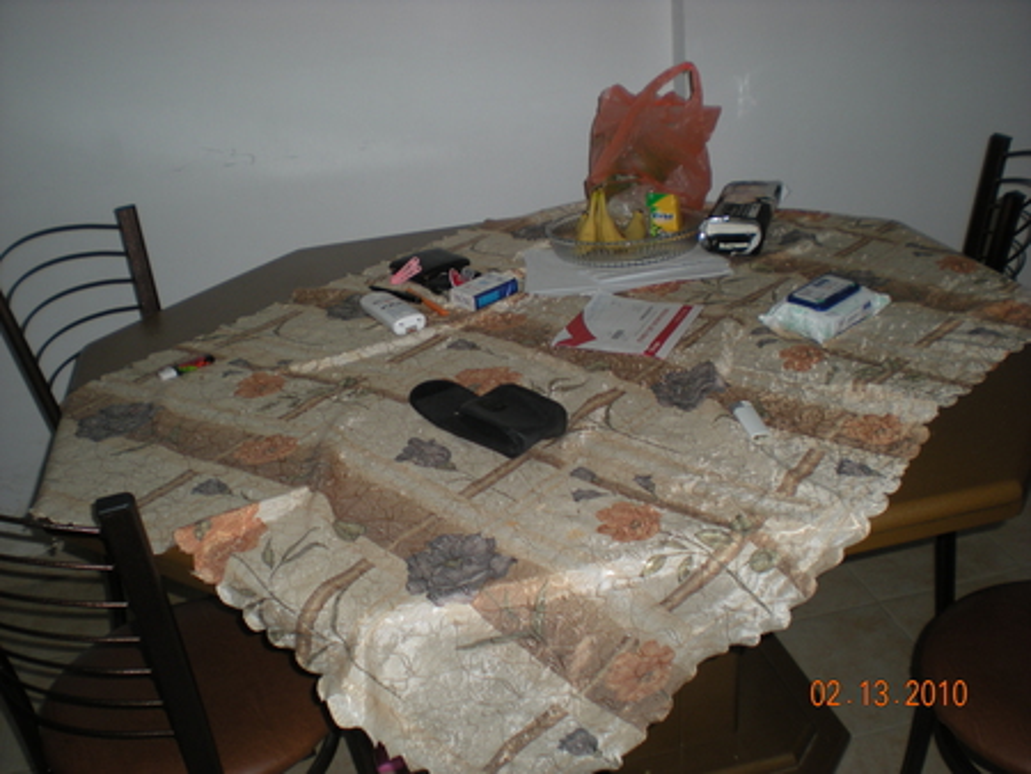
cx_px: 516
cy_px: 387
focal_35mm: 38
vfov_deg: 37.8
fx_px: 1132
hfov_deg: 49.0
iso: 64
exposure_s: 1/60
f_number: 3.1
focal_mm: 6.3
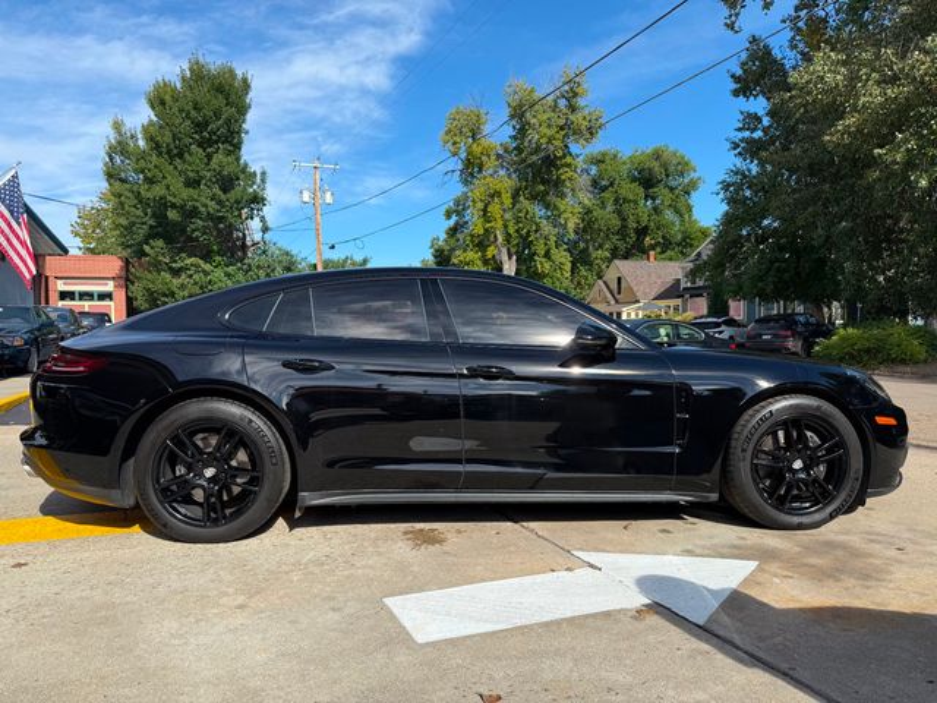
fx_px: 650
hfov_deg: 71.6
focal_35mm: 24
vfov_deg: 56.8
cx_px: 468
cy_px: 352
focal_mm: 6.76
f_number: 1.78
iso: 80
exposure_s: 1/3021
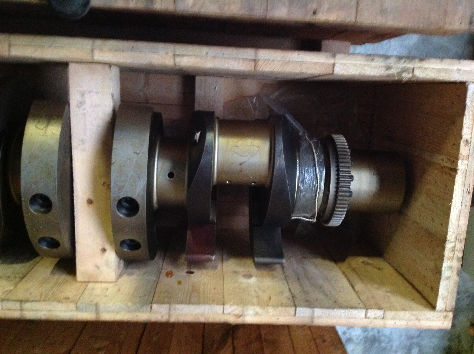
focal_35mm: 35
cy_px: 177
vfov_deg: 40.6
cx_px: 237
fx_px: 479
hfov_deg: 52.7
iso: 800
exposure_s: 1/17
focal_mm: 4.28
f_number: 2.4
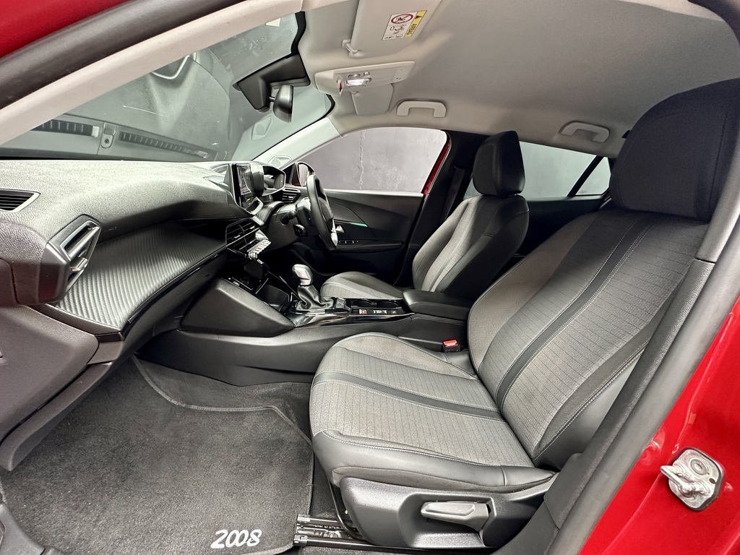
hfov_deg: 102.1
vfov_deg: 85.7
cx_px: 370
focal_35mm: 14
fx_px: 299
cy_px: 278
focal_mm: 2.22
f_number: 2.2
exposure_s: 1/60
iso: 500
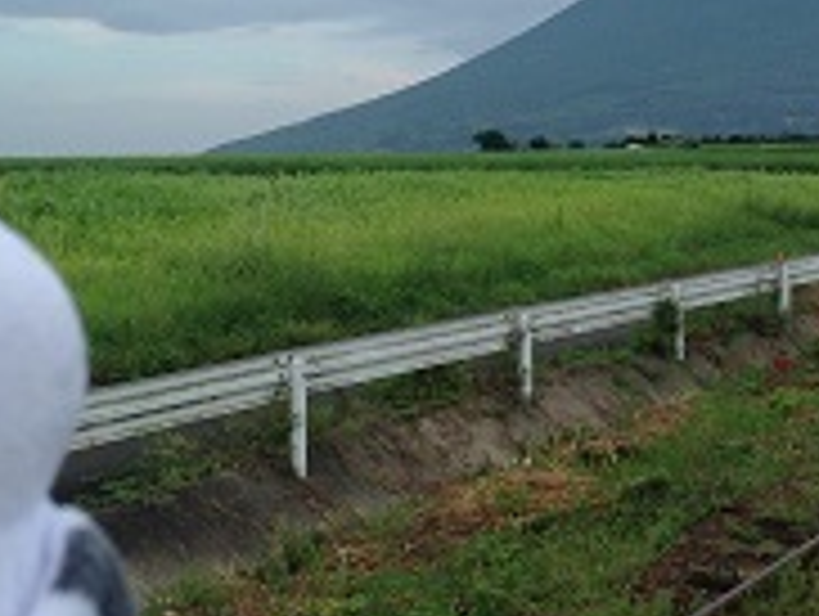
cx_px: 558
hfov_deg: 22.4
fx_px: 2061
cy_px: 117
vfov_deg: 16.9
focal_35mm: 87
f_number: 2.4
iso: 50
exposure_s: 1/985
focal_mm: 4.12
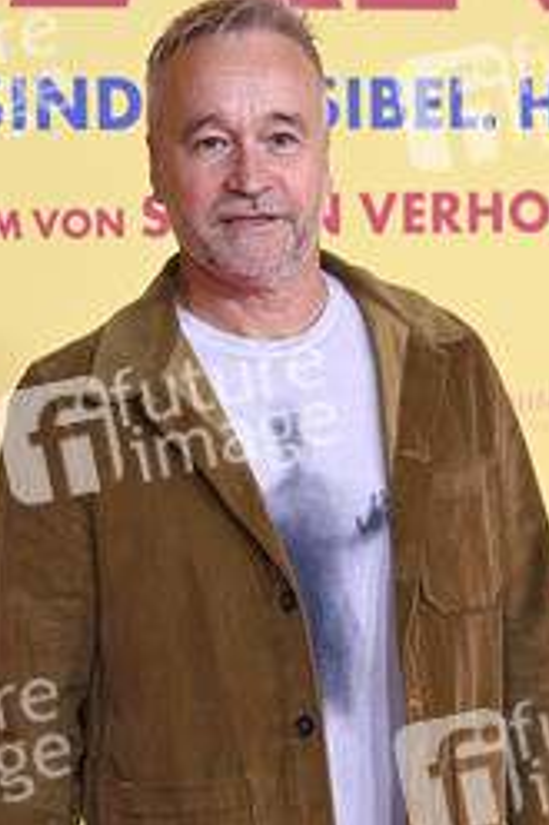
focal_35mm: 121
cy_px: 592
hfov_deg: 11.3
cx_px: 263
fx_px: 2772
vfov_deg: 16.9
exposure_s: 1/160
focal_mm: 75
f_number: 5.6
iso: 400
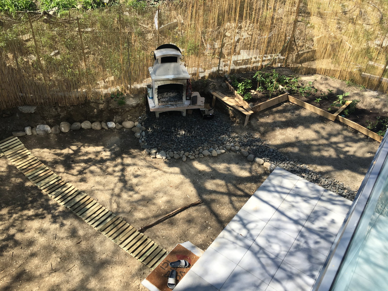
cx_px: 194
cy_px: 146
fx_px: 325
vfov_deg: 48.2
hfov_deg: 61.7
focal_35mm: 29
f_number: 2.2
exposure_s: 1/663
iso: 25
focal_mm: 4.15
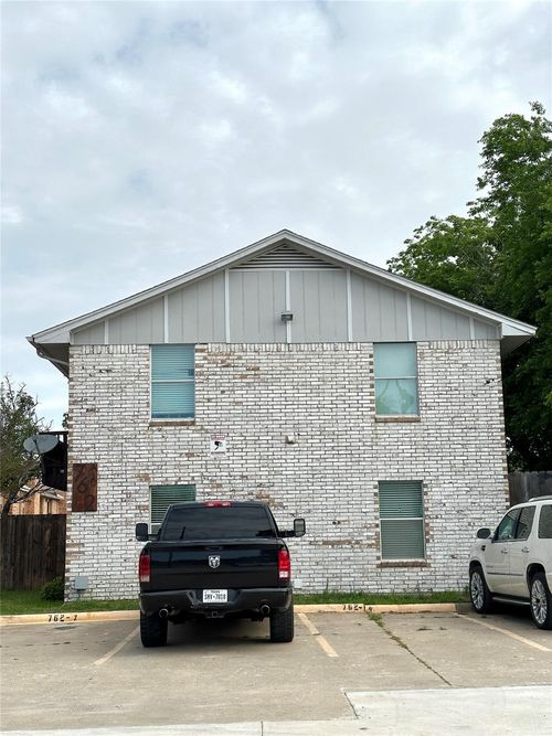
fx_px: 1021
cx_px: 276
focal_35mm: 48
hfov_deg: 30.3
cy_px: 368
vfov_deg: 39.7
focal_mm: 6.86
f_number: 1.78
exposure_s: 1/5882
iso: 64
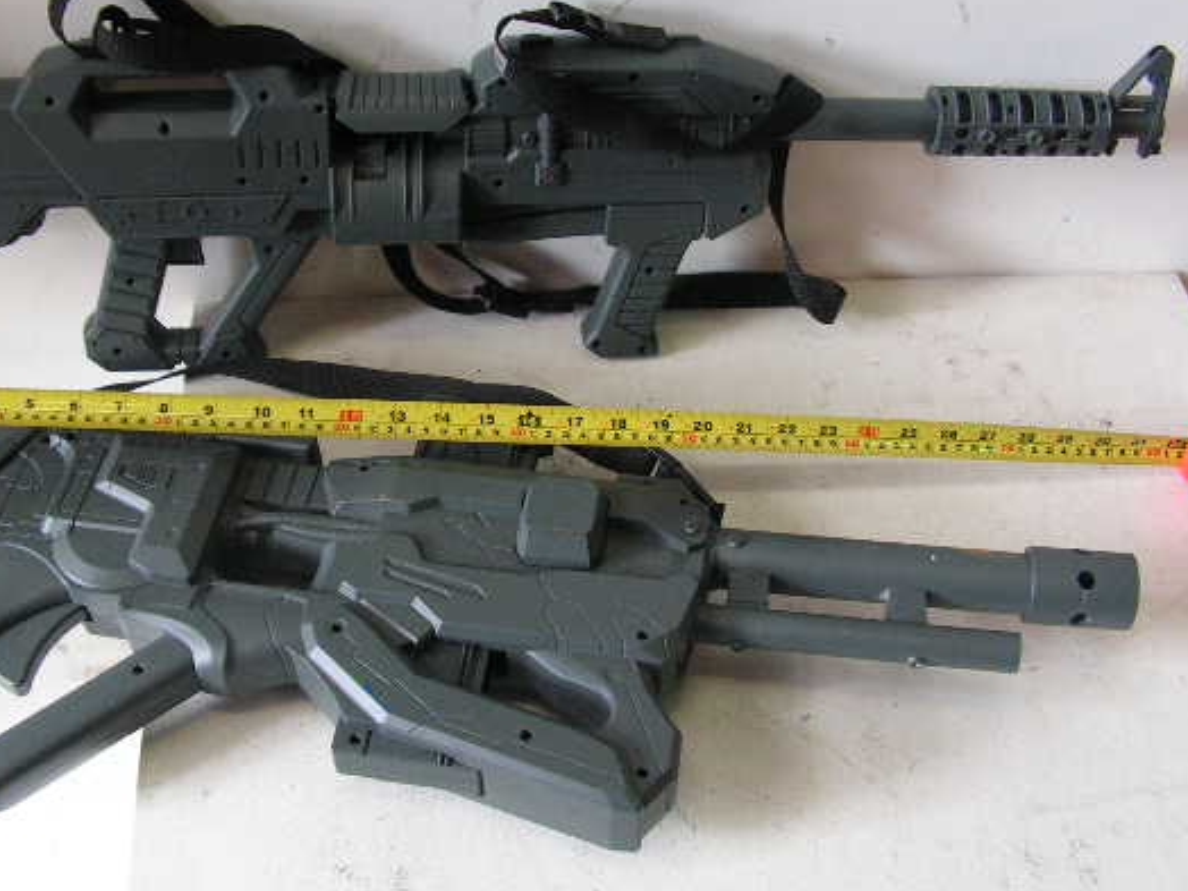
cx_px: 517
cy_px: 404
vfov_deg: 32.9
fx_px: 1510
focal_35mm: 44
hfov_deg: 42.9
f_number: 3.2
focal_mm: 6
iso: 200
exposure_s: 1/25
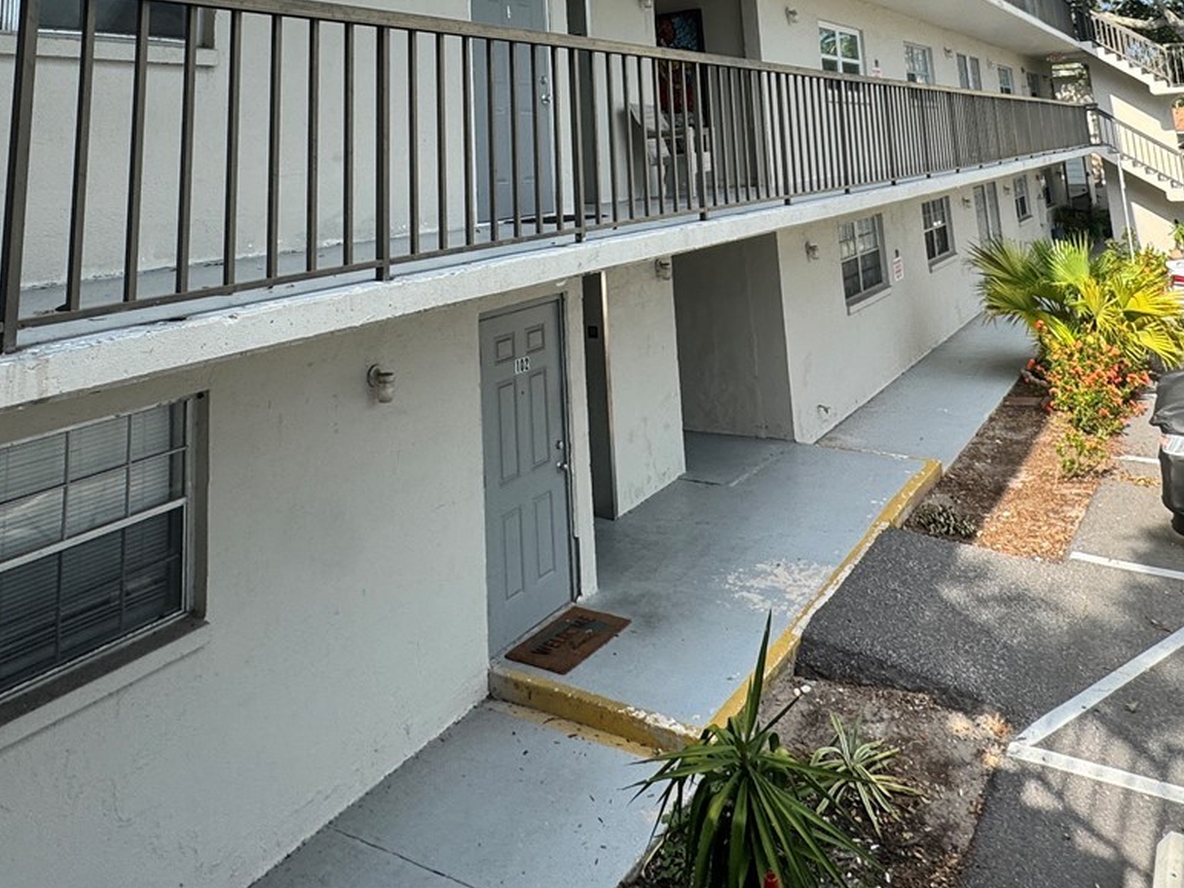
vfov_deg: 41.2
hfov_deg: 61.6
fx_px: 992
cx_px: 623
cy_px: -25
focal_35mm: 29
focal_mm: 2.22
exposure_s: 1/525
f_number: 2.2
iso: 40
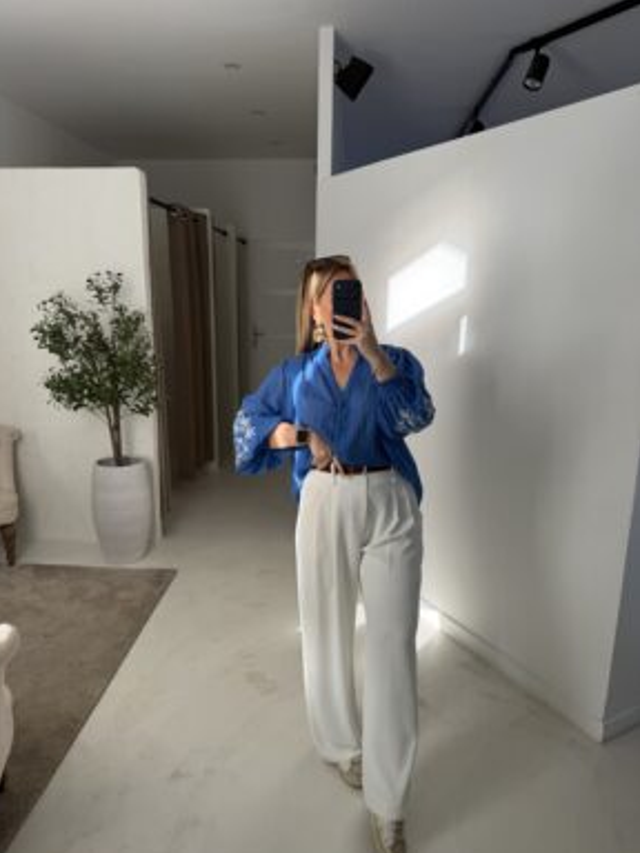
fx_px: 616
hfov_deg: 54.9
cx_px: 309
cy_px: 440
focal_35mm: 25
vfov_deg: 69.4
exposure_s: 1/341
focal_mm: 6.76
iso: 100
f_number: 1.78
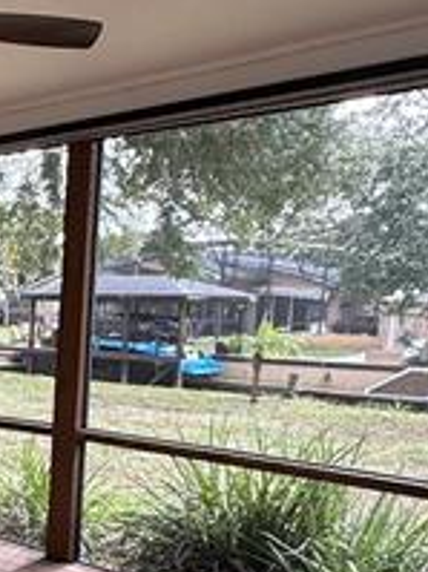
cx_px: -213
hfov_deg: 22.3
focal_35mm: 54
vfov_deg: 34.8
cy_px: 428
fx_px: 891
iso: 64
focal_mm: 2.22
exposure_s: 1/121
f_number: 2.2
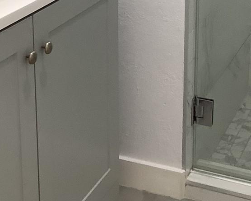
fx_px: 646
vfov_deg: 17.2
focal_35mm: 87
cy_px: -12
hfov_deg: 22.0
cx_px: 145
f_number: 2.4
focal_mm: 3.3
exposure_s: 1/60
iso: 80
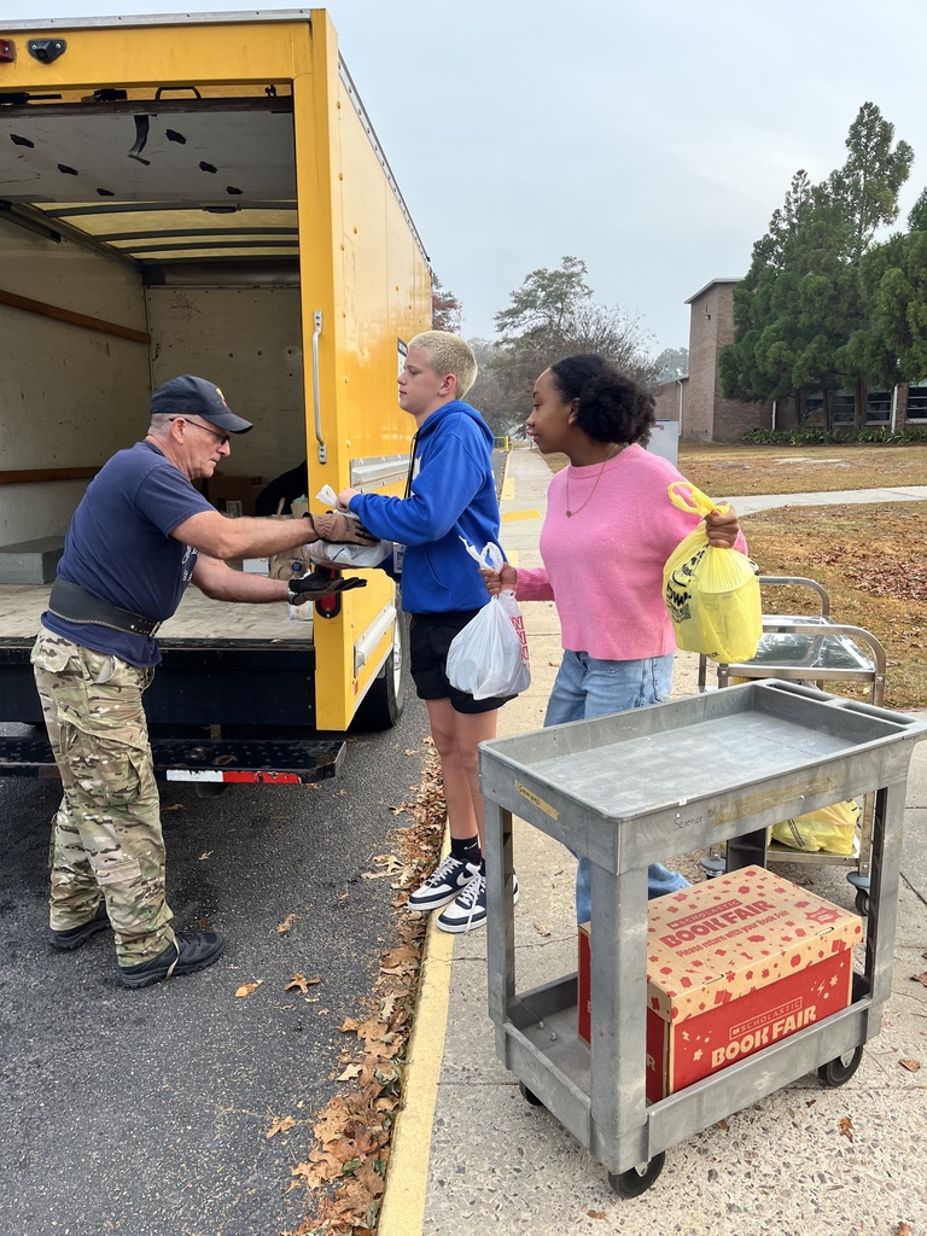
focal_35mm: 26
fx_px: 928
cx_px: 464
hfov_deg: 53.1
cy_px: 618
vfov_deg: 67.3
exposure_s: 1/693
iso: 50
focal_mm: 5.1
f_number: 1.6
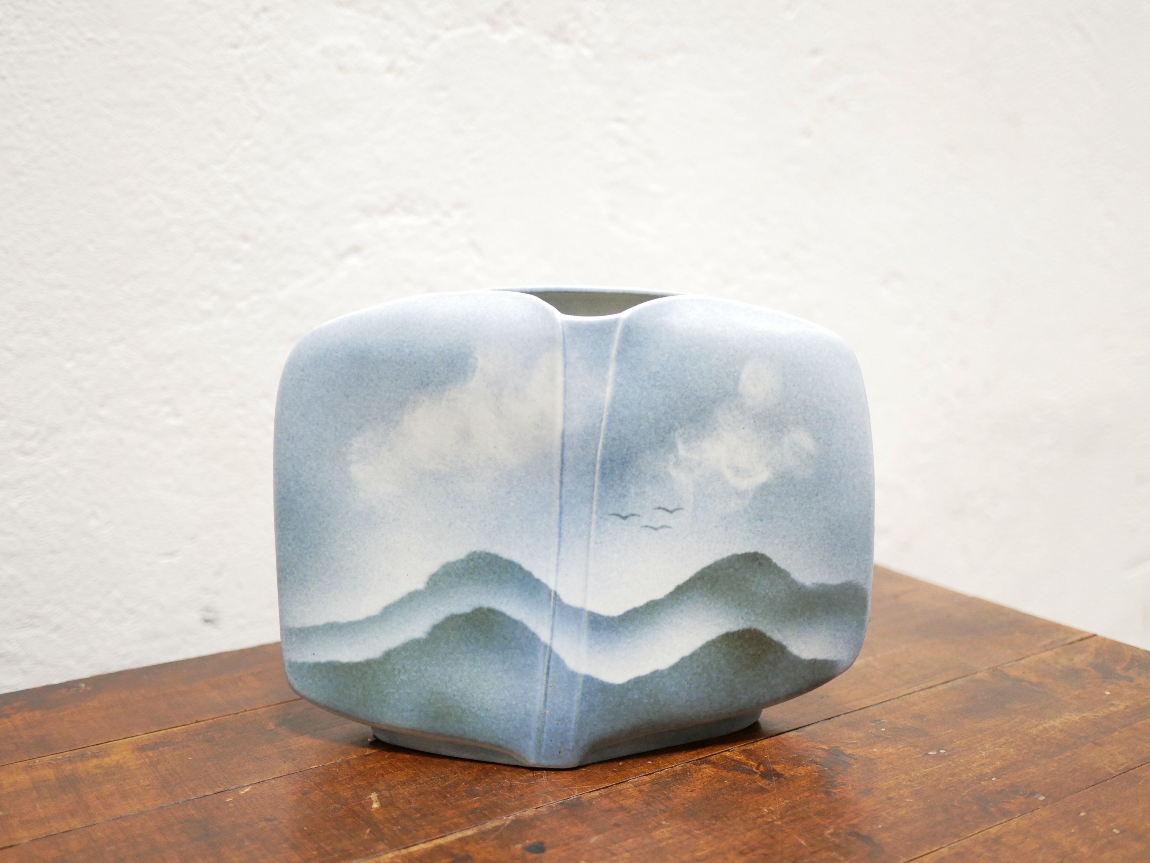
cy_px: 432
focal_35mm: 40
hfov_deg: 46.8
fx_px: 1329
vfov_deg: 36.0
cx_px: 575
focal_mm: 20
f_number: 1.7
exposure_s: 1/60
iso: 1000
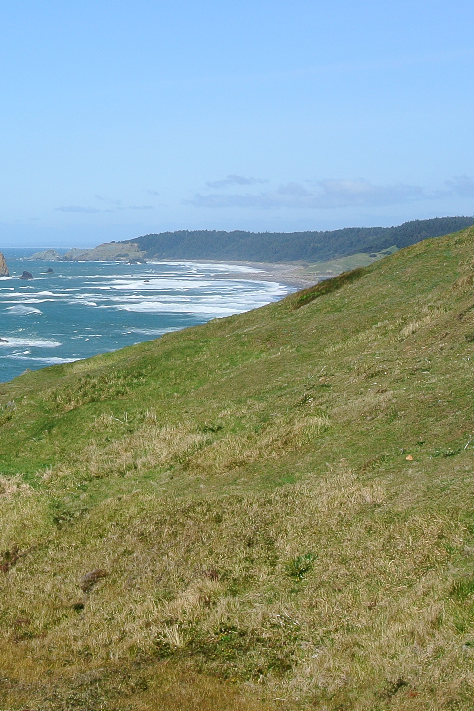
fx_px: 1462
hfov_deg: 18.0
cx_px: 4
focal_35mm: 74
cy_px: 270
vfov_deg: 27.3
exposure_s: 1/200
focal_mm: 14.5
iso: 100
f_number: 9
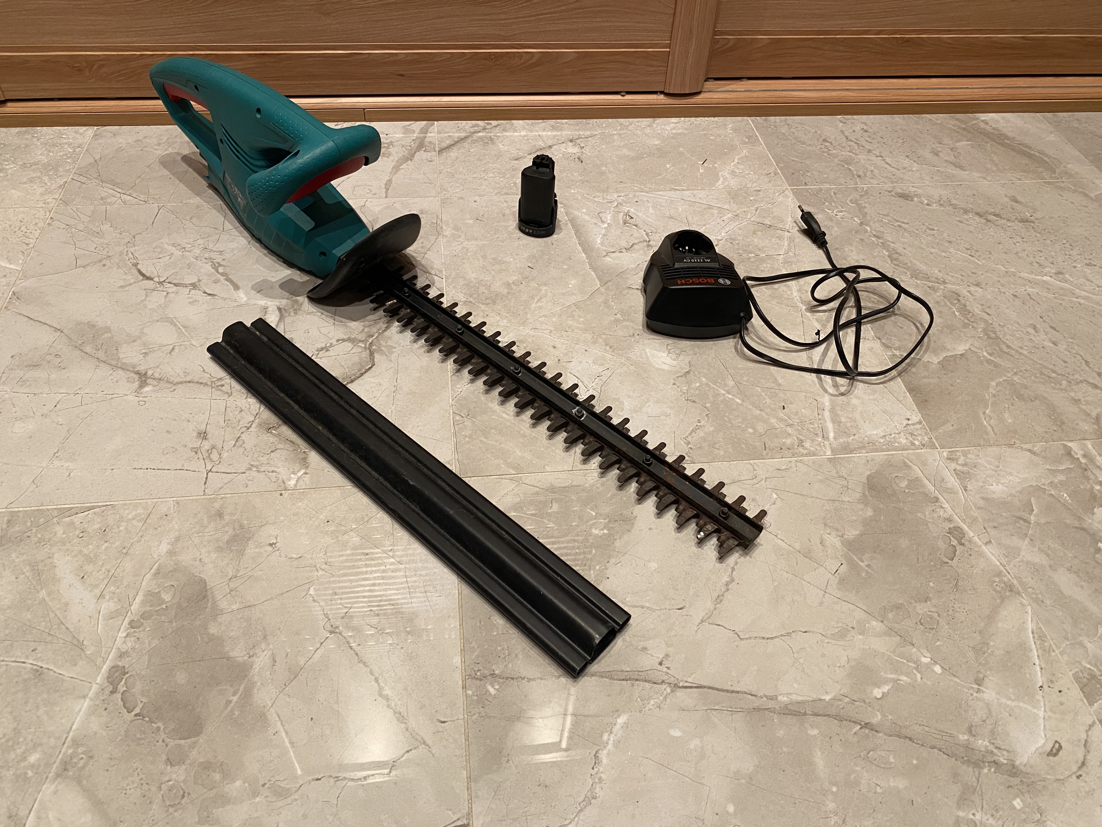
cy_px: 414
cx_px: 551
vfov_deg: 53.1
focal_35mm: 26
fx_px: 828
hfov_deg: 67.3
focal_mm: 4.25
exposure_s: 1/50
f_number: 1.8
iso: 200
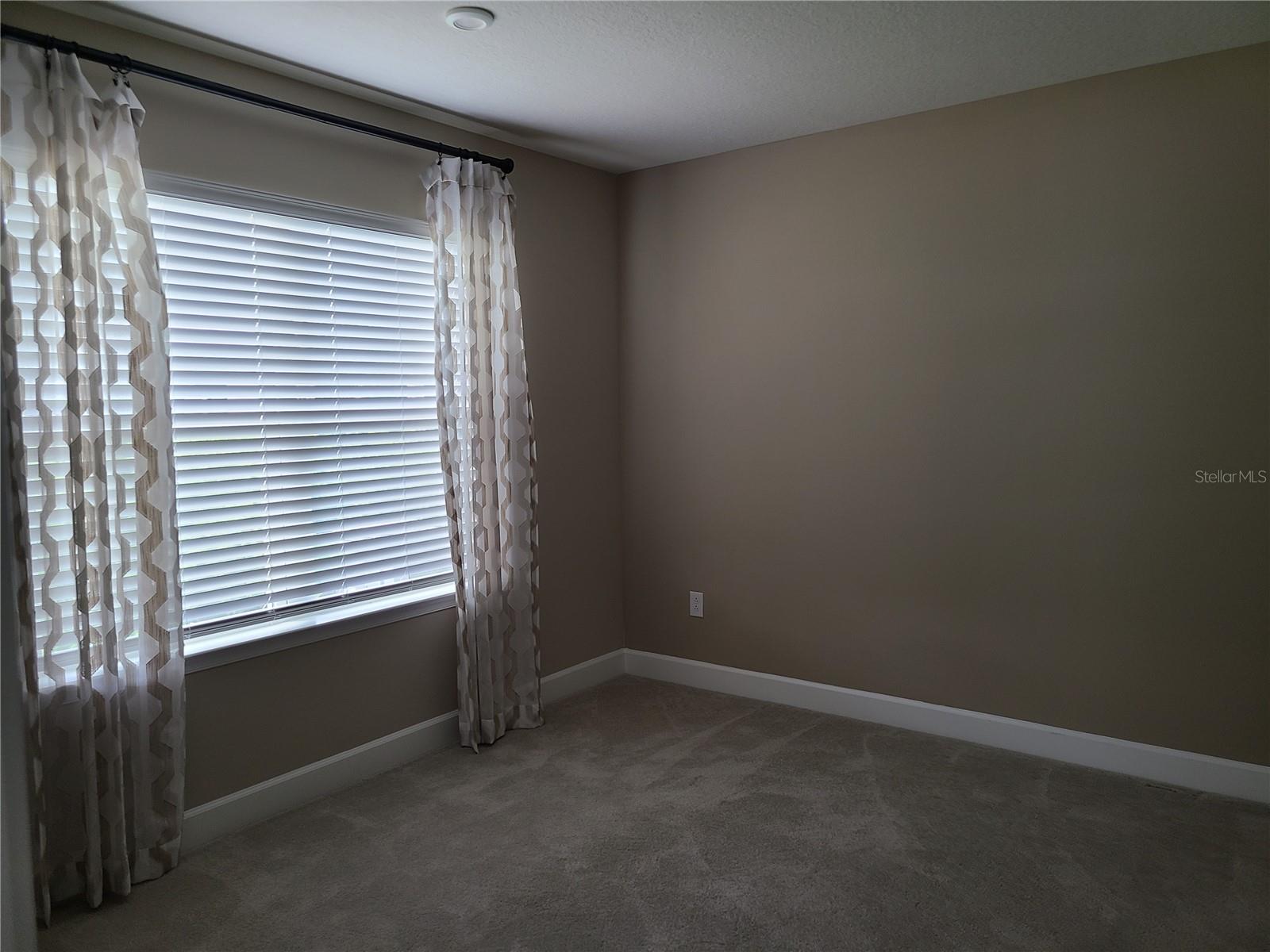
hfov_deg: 67.3
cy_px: 476
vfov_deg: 53.1
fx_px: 954
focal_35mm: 26
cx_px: 635
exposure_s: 1/60
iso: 50
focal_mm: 5.4
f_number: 1.8
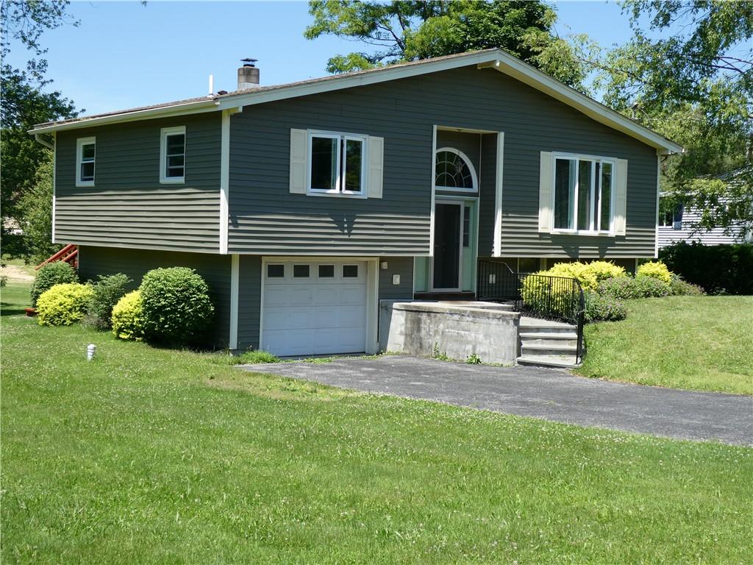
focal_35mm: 50
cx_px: 376
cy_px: 282
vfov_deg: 29.1
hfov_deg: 38.2
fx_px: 1088
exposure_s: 1/320
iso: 80
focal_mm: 9
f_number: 4.1
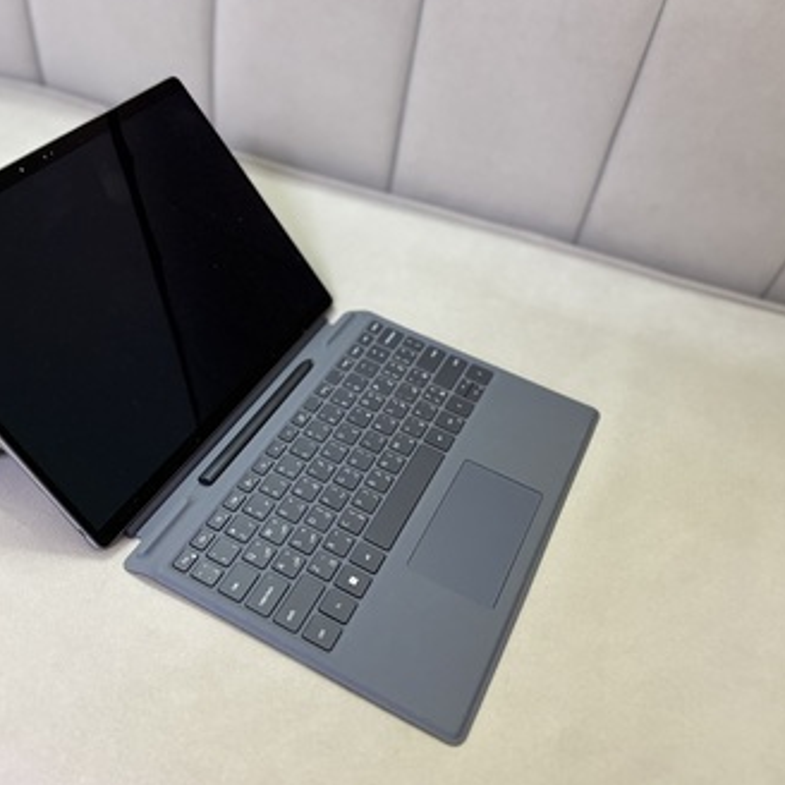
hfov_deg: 51.0
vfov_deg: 51.1
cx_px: 351
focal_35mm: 32
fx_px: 821
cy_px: 394
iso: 400
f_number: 1.6
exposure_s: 1/50
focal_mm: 5.96
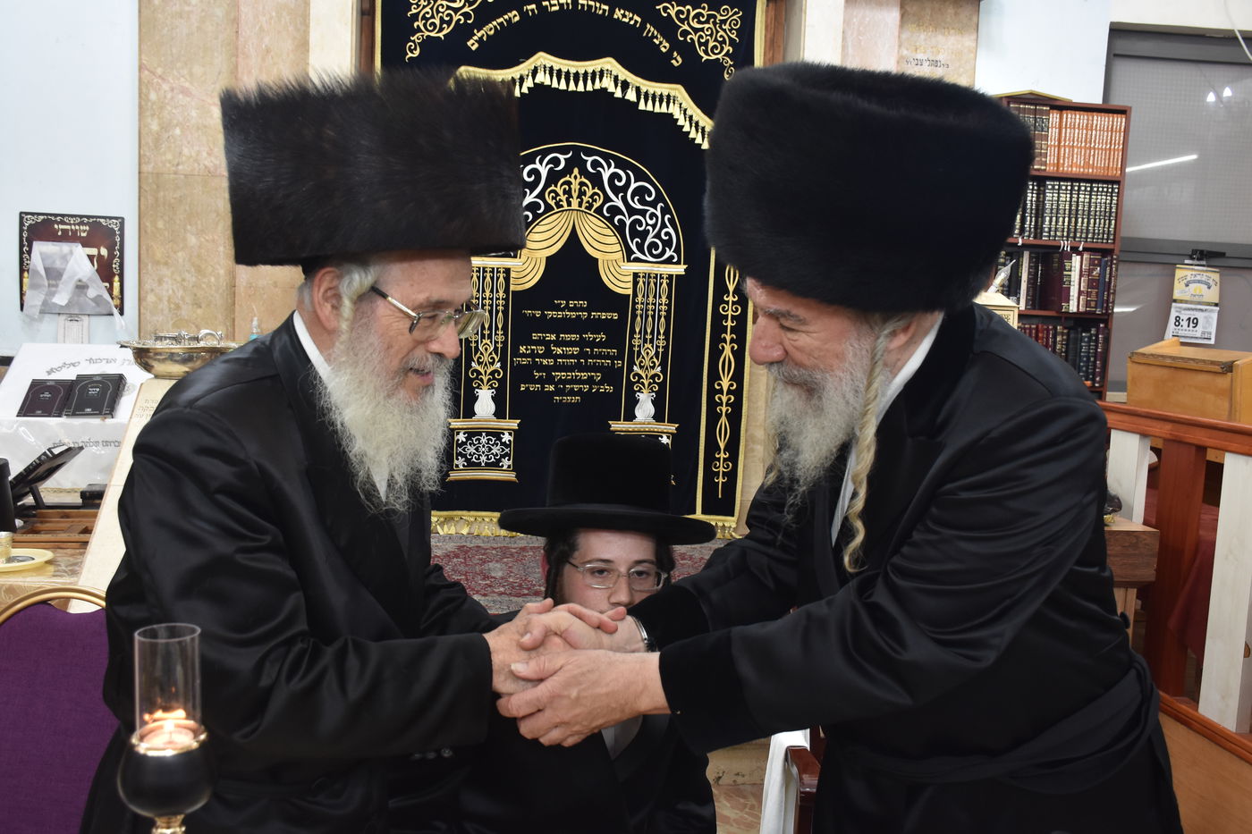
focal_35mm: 33
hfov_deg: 57.2
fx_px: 1147
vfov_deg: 40.0
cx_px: 626
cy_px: 417
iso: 1000
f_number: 6.3
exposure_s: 1/100
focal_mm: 22
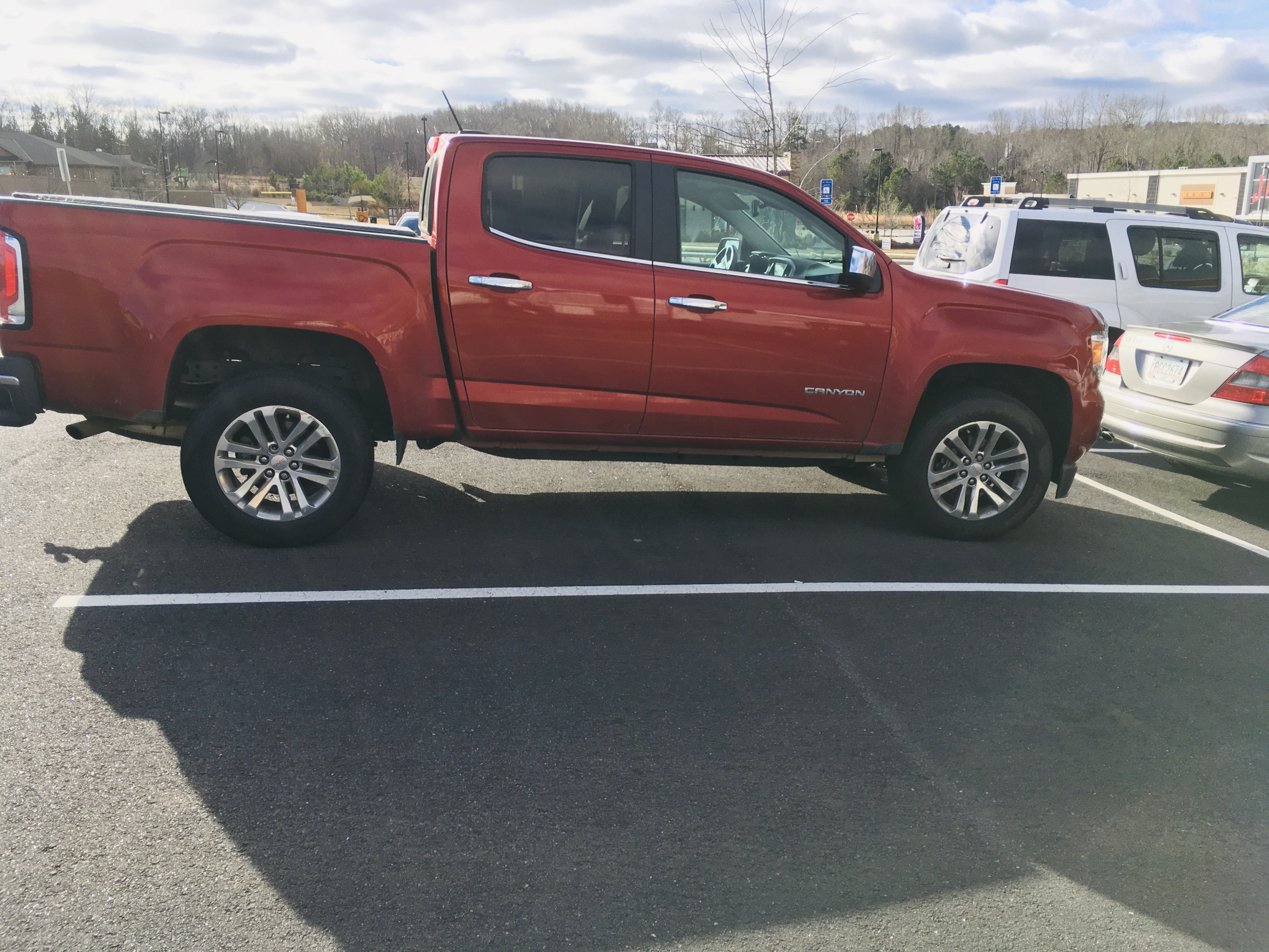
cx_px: 634
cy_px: 476
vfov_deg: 48.2
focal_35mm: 29
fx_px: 1063
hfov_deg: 61.7
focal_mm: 4.15
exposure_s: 1/746
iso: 25
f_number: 2.2
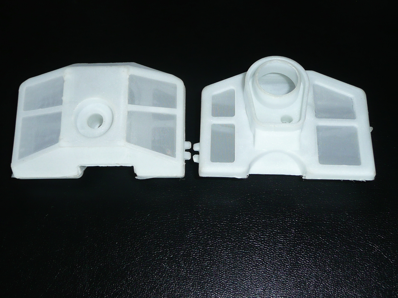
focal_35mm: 45
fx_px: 517
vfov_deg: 32.2
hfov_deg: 42.1
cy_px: 149
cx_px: 199
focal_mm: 4.9
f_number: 3.4
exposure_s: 1/30
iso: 100
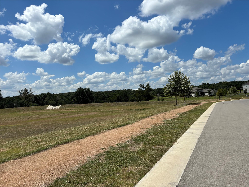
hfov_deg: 67.3
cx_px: 124
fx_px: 187
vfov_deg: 53.1
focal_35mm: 26
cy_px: 94
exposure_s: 1/7194
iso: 50
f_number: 1.6
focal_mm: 5.96
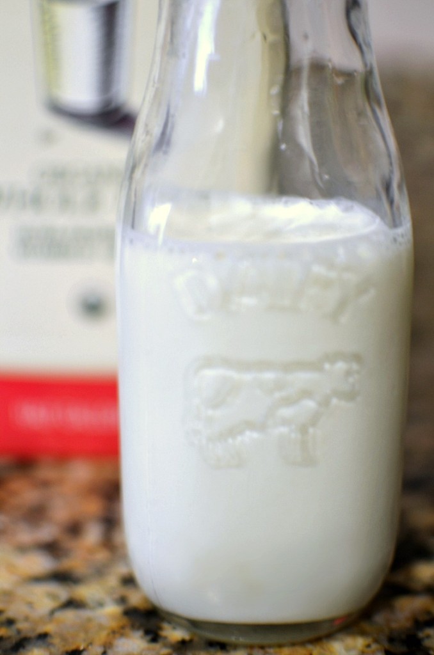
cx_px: 217
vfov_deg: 37.9
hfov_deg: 25.6
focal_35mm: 52
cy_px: 328
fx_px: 954
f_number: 1.8
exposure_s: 1/13
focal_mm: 35
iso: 320
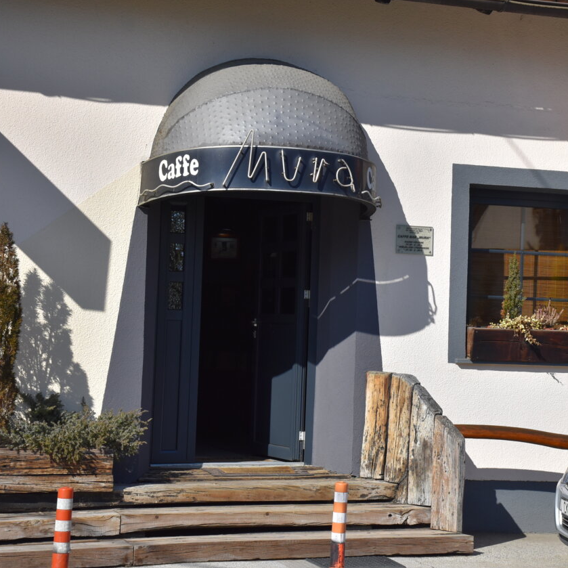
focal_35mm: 92
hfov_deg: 18.8
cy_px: 284
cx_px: 396
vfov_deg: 18.9
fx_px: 1708
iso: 400
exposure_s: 1/2000
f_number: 7.1
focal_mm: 48
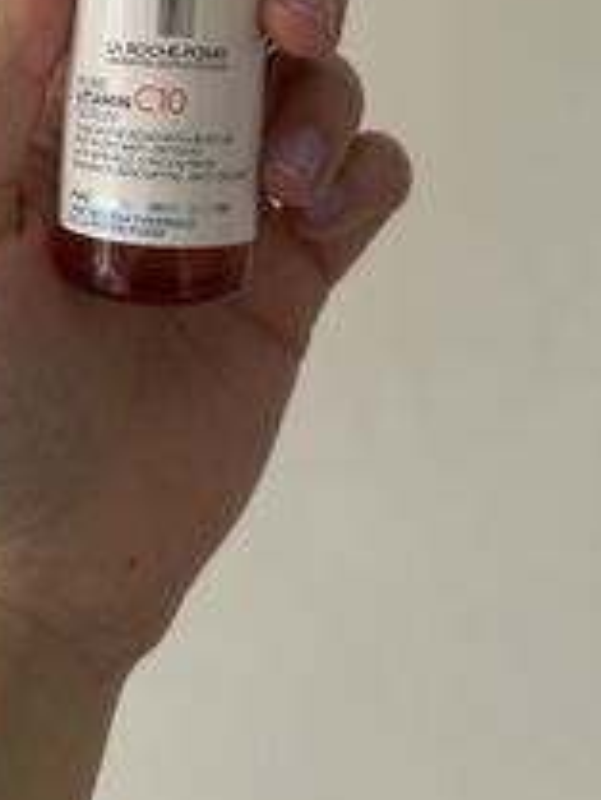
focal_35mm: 53
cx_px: 130
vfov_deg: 33.4
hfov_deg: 27.1
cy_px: 21
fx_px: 1226
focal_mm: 5.96
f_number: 1.6
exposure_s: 1/121
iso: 100
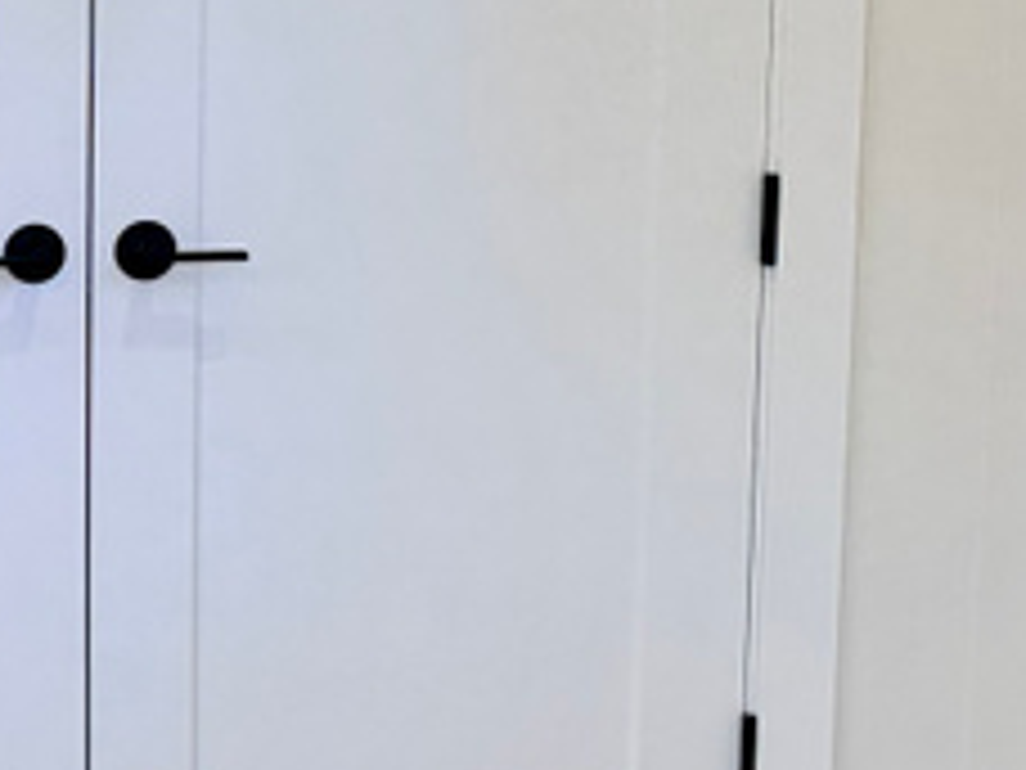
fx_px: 3201
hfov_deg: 16.0
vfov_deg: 13.7
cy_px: 297
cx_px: -711
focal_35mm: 108
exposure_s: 1/167
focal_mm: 6.76
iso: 125
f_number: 1.78
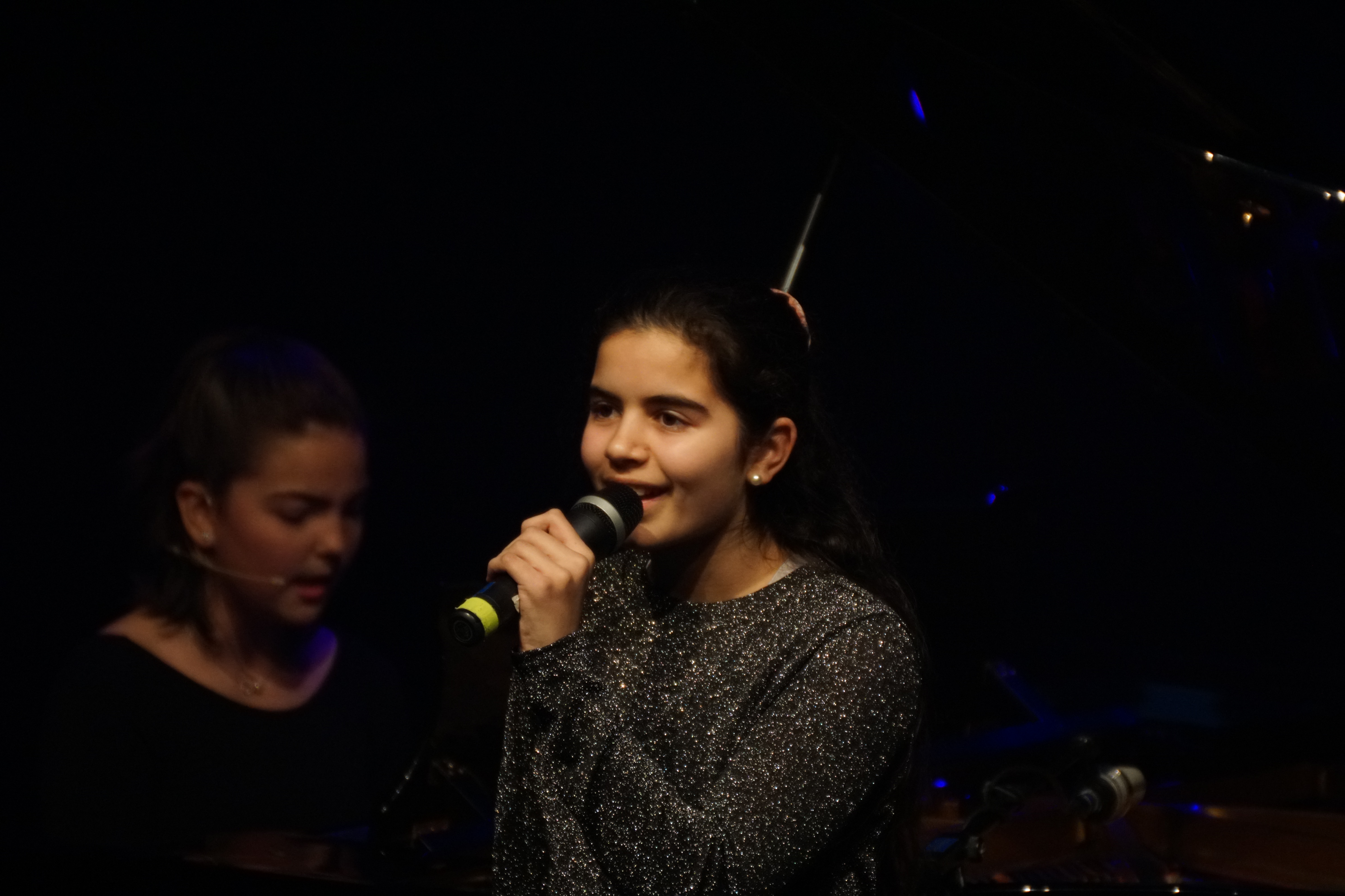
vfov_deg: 3.1
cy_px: 448
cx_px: 672
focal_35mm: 450
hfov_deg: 4.6
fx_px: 16811
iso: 1600
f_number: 6.3
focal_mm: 300
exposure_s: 1/60
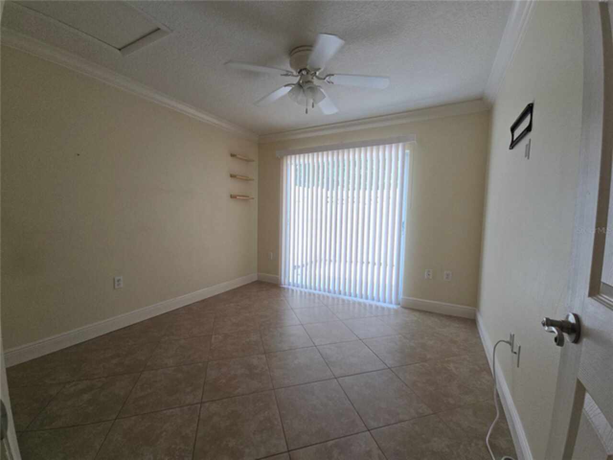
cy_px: 230
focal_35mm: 13
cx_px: 306
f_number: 2.2
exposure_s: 1/120
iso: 50
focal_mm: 2.2
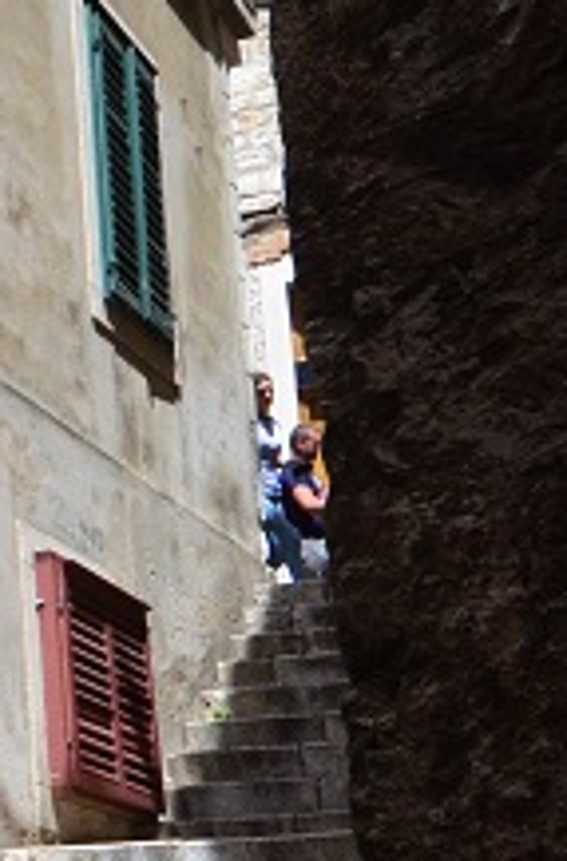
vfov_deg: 24.3
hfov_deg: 14.1
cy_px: 621
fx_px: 1977
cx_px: -517
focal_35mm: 83
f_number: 4.5
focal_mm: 12
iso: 1250
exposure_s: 1/8000
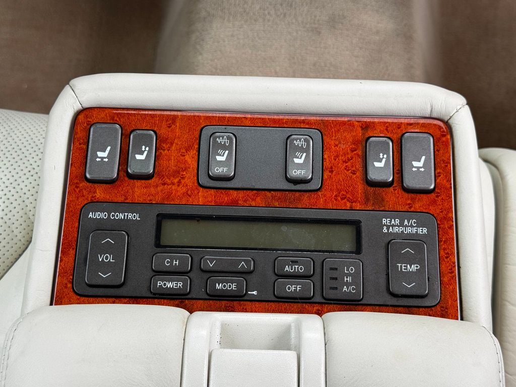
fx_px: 716
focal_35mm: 48
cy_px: 194
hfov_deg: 39.7
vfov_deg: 30.3
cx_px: 258
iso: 64
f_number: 1.78
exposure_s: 1/166
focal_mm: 6.76
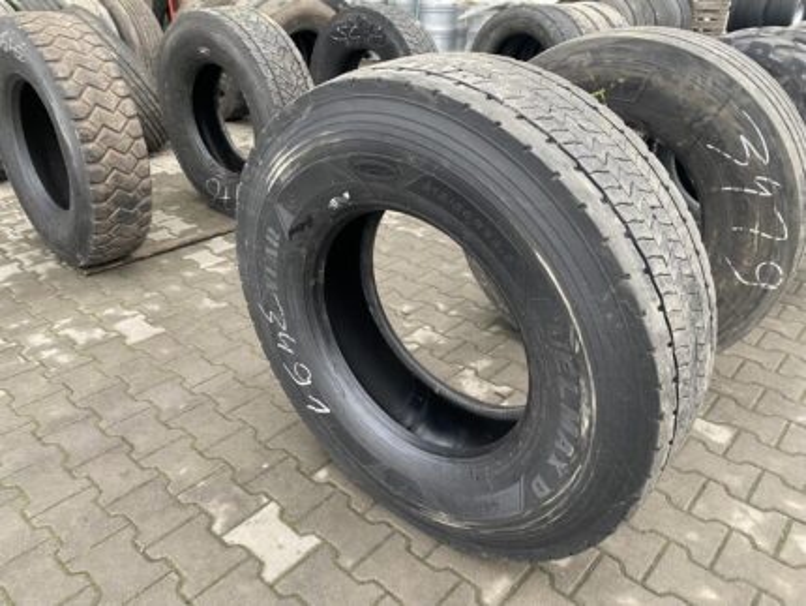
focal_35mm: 26
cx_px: 403
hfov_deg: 67.3
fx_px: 606
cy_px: 303
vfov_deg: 53.1
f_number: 1.8
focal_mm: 4.25
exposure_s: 1/50
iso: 125
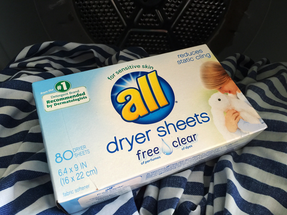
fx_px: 240
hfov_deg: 61.7
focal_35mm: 29
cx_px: 144
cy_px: 108
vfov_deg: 48.2
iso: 64
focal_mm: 4.15
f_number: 2.2
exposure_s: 1/15
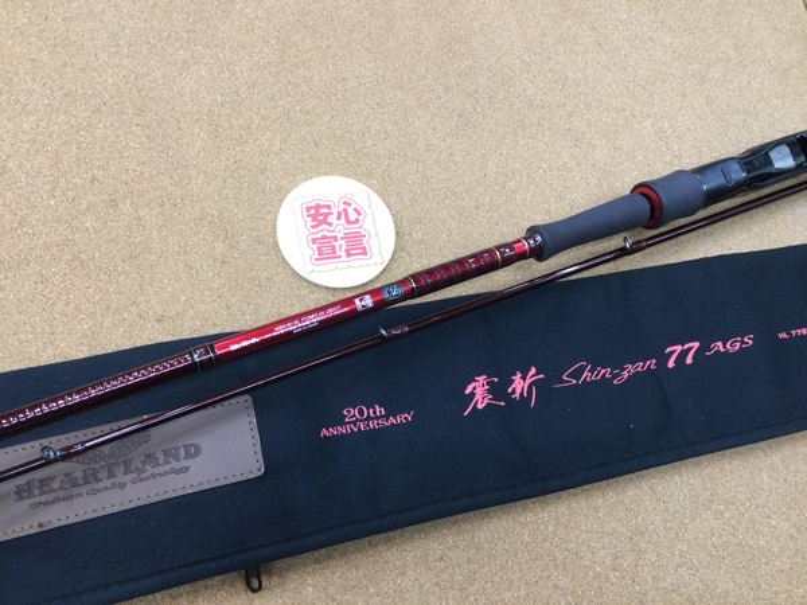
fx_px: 723
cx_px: 404
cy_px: 302
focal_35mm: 31
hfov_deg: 58.4
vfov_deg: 45.4
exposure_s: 1/30
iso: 80
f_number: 2.4
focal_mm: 3.3
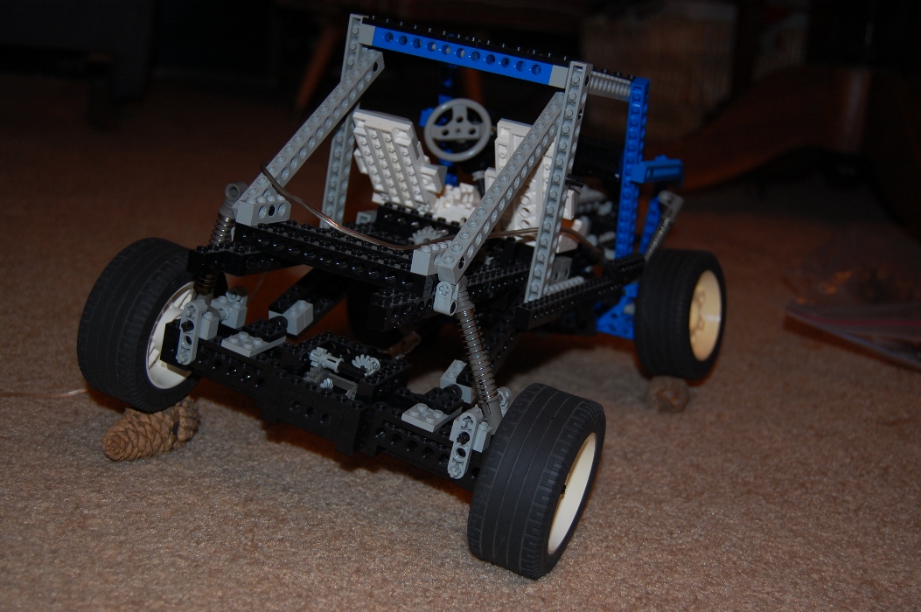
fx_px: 1188
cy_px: 306
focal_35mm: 46
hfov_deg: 42.4
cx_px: 460
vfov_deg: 28.9
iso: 200
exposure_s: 1/60
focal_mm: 31
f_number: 4.5
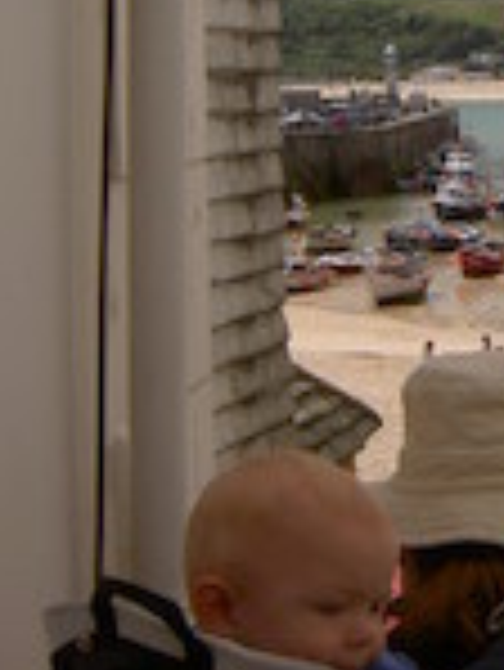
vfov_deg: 21.2
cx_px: 598
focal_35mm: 91
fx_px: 1764
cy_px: 121
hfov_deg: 15.7
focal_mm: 5.6
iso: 50
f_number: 4.7
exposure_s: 1/1000
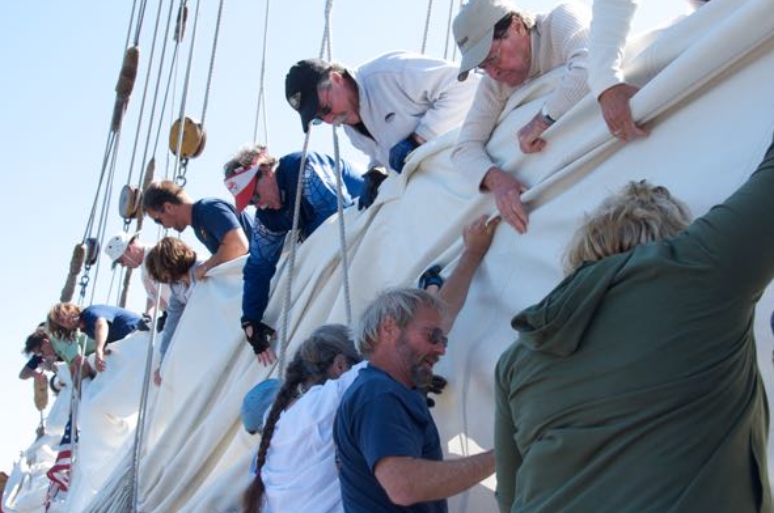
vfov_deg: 25.9
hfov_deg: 38.2
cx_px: 416
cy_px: 252
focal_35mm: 52
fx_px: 1116
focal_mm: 32
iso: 400
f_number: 9
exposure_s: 1/320
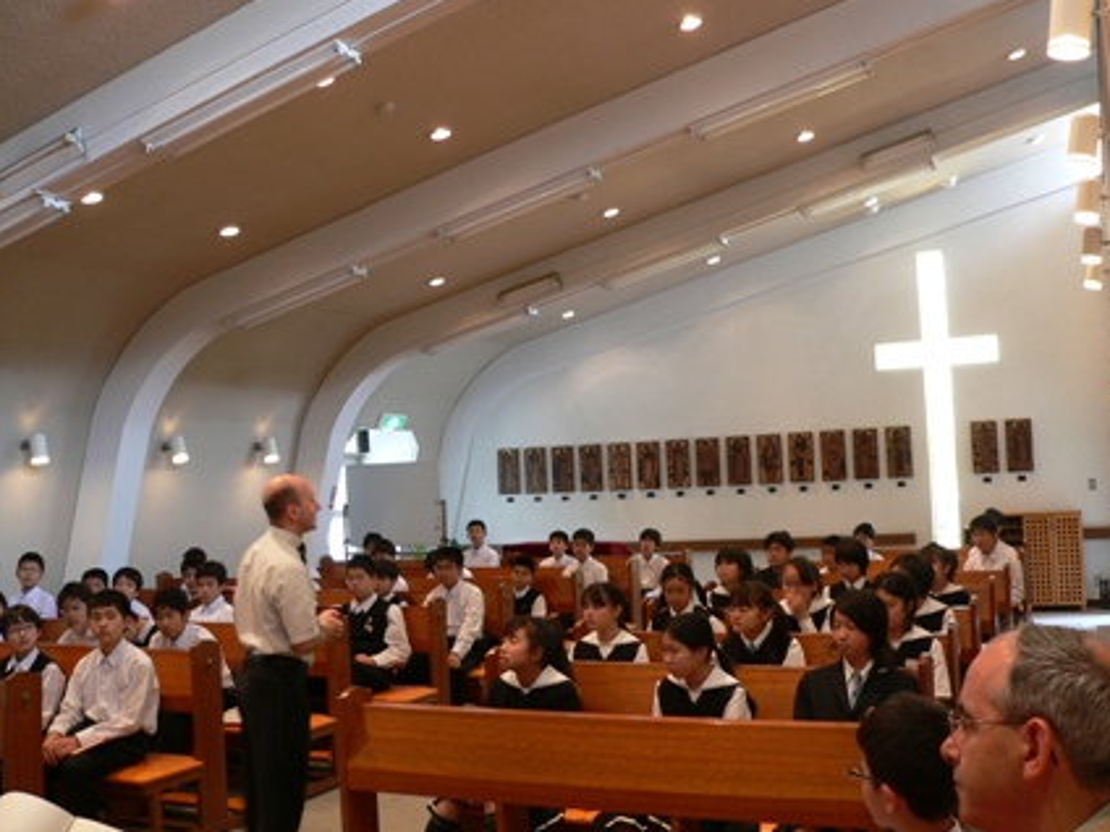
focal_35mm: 38
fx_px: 1219
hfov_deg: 49.0
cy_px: 395
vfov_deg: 37.7
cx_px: 584
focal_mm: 6
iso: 100
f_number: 2.8
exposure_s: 1/10
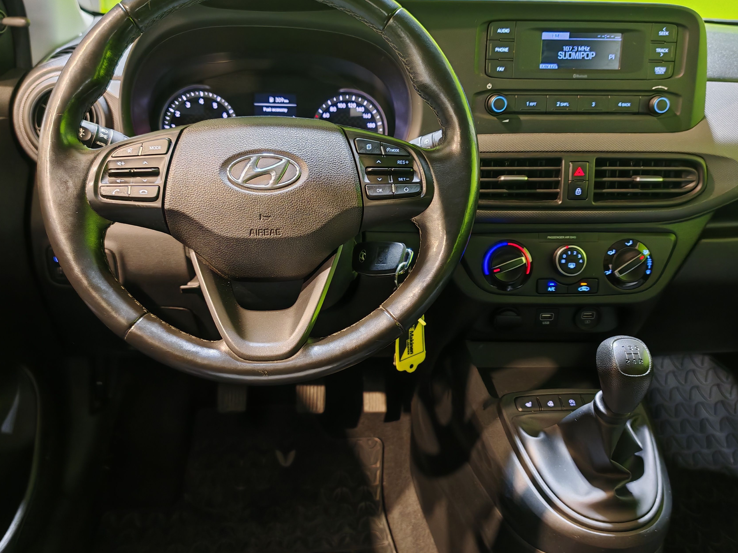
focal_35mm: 33
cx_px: 343
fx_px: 704
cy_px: 257
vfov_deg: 42.9
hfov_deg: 55.3
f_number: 1.4
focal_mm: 6.83
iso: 160
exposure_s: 1/33
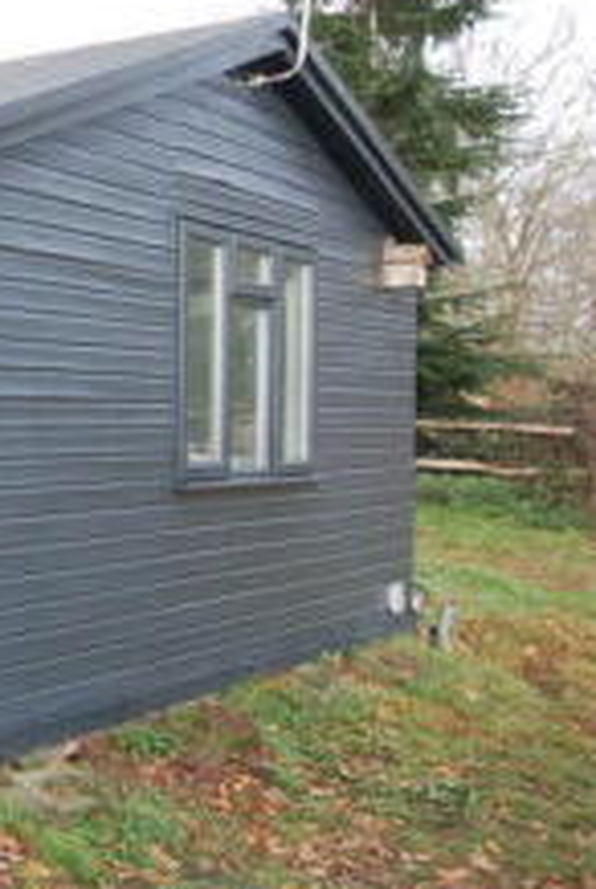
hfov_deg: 17.8
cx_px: -531
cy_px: 371
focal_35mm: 58
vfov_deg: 34.1
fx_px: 1448
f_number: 4.8
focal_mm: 13
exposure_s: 1/250
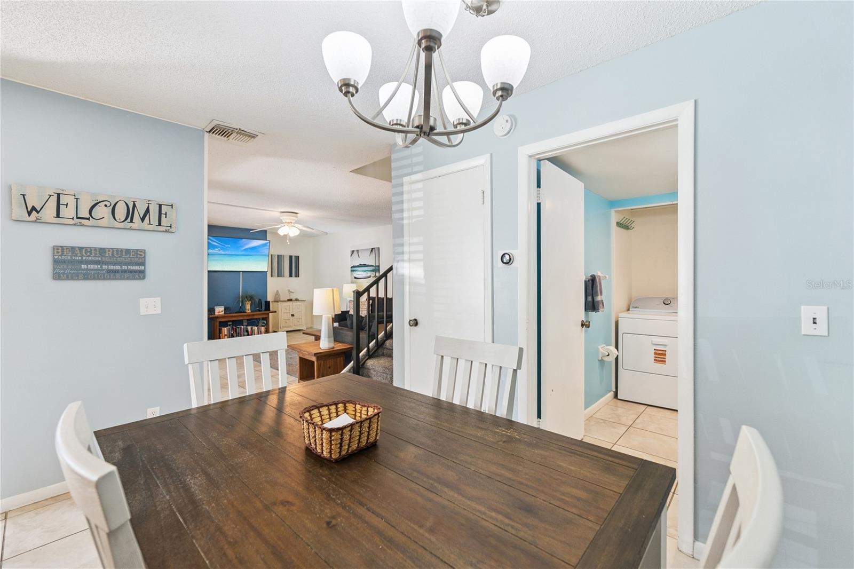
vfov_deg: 77.3
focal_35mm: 15
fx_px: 356
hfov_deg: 100.4
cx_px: 427
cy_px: 284
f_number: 2.8
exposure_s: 1/200
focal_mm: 10
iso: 250
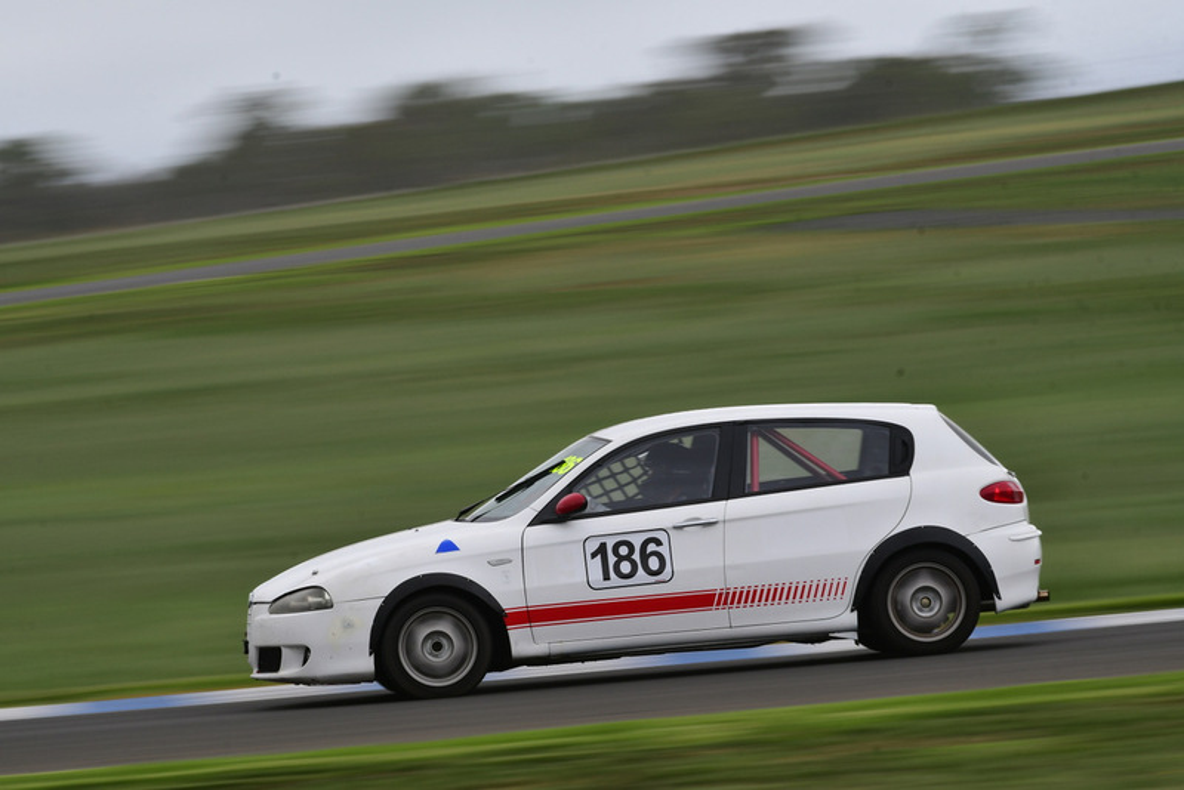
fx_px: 13324
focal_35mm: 405
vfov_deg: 3.4
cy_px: 395
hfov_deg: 5.1
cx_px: 592
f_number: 16
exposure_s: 1/60
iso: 160
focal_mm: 270
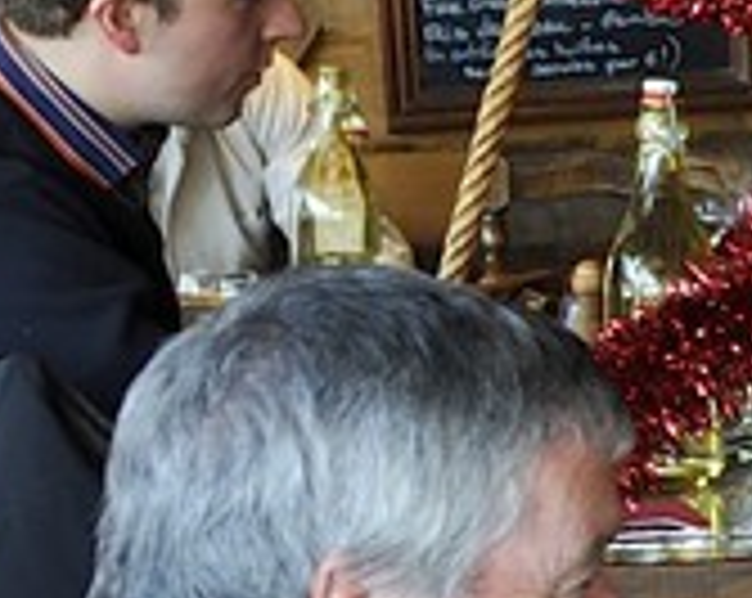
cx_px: 2747
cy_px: 153
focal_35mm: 252
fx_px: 5599
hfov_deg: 6.5
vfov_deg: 6.1
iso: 400
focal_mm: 28
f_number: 3.5
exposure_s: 1/60
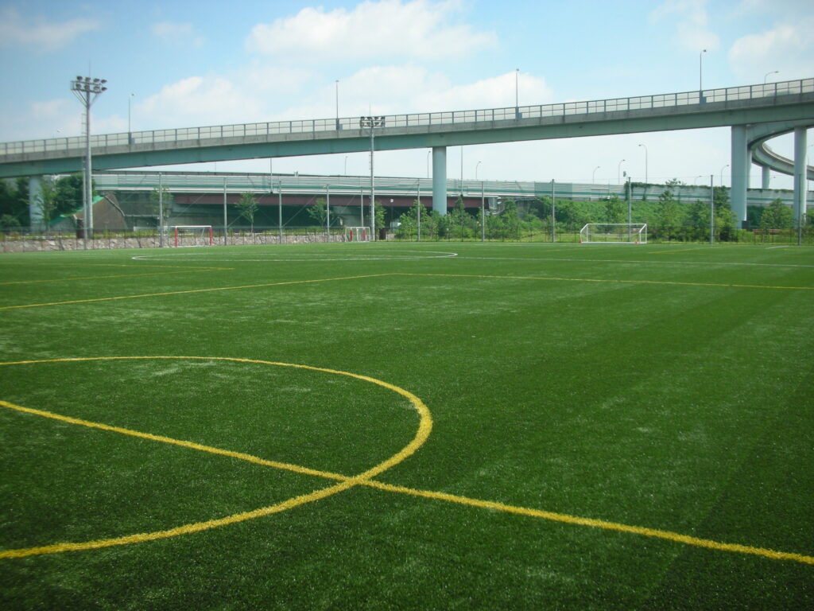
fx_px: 823
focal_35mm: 35
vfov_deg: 40.7
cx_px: 407
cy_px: 306
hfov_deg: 52.6
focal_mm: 5.8
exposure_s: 1/500
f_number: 3
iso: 50
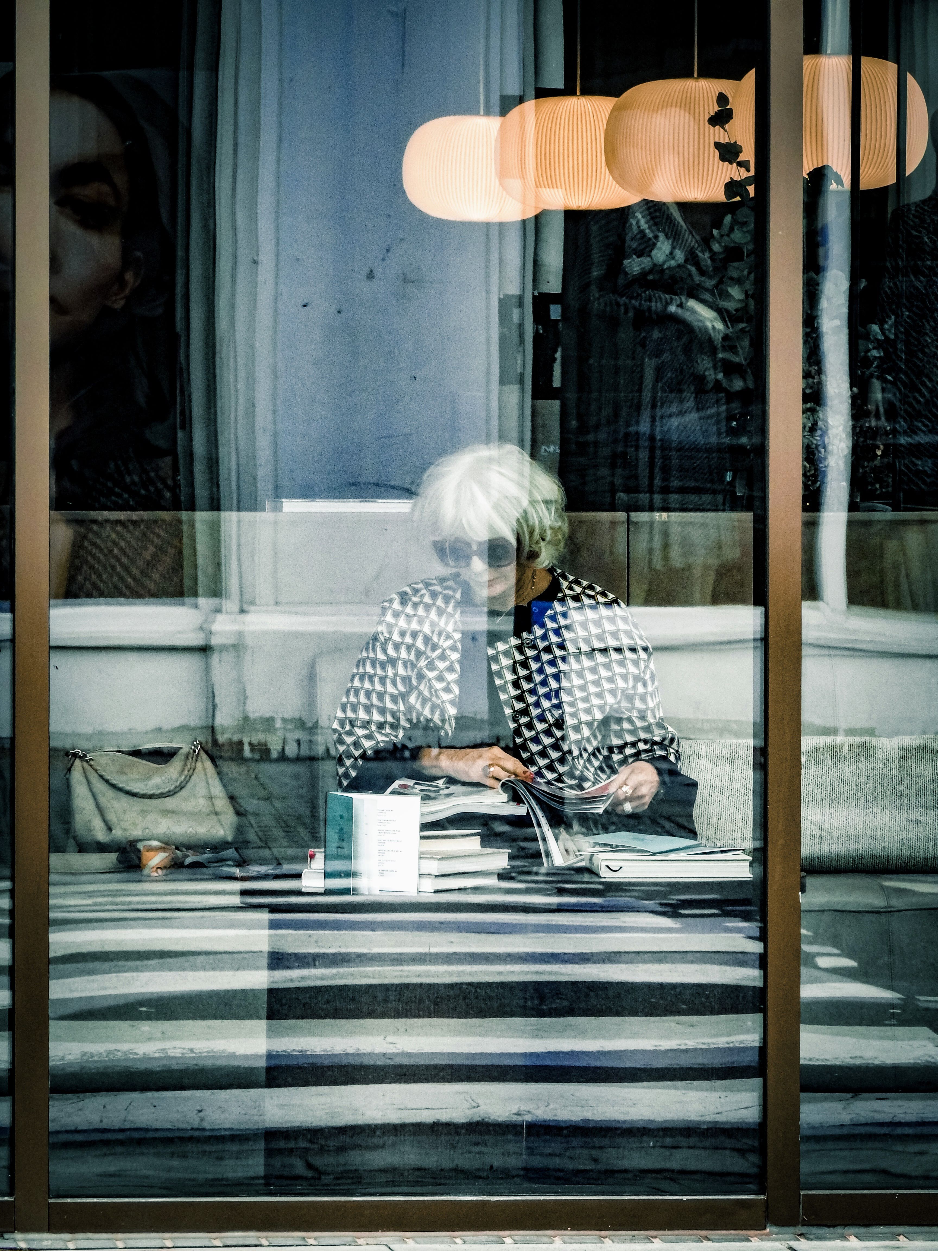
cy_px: 626
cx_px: 469
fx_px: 9755
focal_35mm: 270
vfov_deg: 7.3
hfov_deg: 5.5
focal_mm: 48.4
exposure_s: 1/125
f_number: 5.5
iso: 400
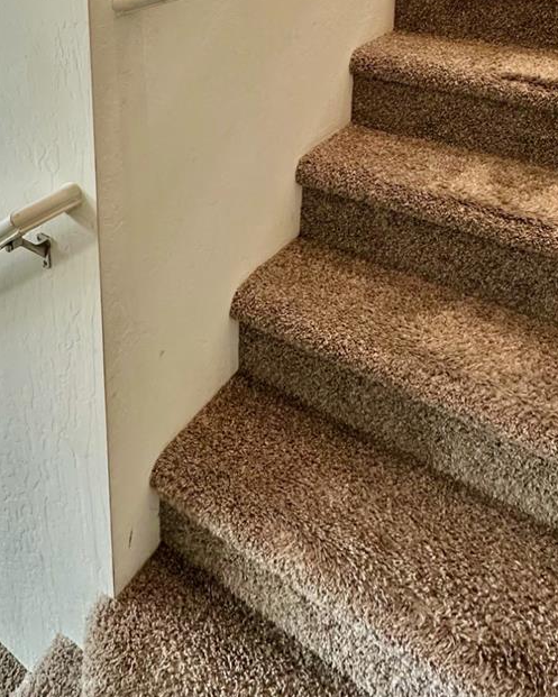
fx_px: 681
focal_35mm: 33
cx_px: 233
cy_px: 26
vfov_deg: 46.8
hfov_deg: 44.4
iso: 200
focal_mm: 2.22
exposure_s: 1/60
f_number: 2.2
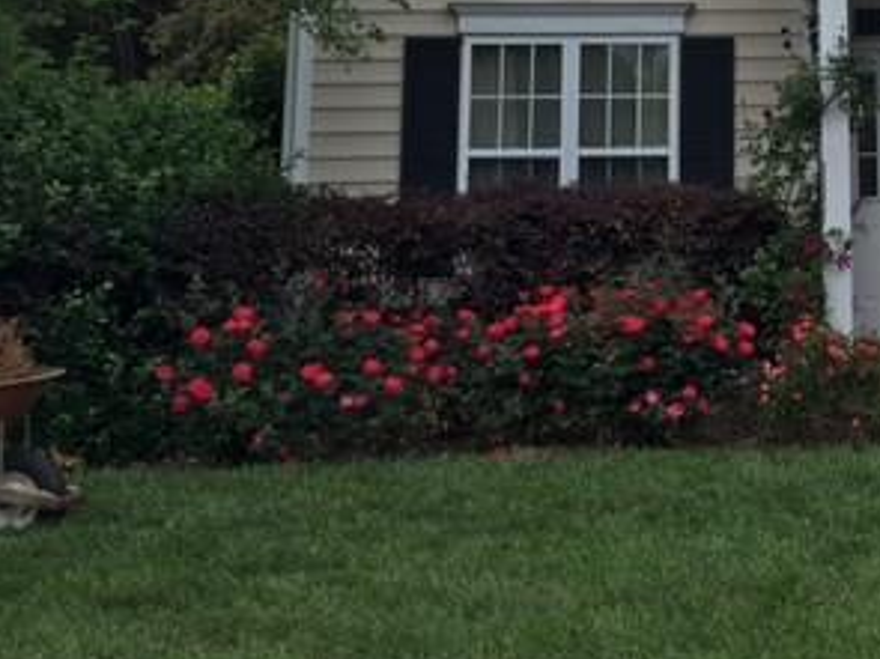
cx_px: 853
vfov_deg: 22.3
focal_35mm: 63
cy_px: -15
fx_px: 1601
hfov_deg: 29.0
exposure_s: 1/927
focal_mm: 4.15
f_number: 2.2
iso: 25
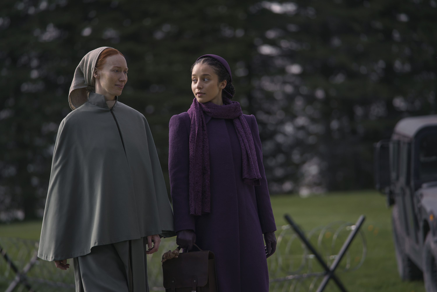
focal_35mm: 111
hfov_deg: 18.4
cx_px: 218
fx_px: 1347
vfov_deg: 12.3
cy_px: 146
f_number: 2.8
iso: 250
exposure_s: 1/1250
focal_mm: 111
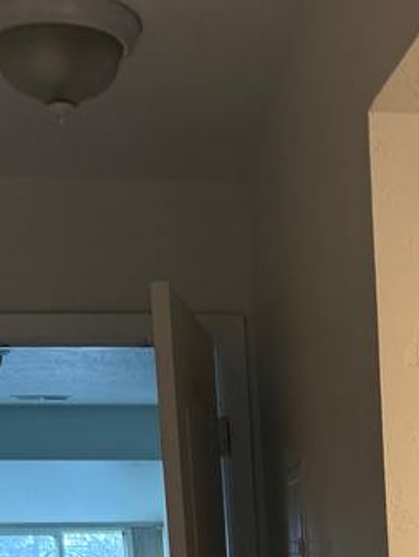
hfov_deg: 17.7
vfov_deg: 20.7
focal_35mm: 82
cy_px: 805
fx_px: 1323
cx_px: 381
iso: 200
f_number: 1.78
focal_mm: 6.76
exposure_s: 1/78
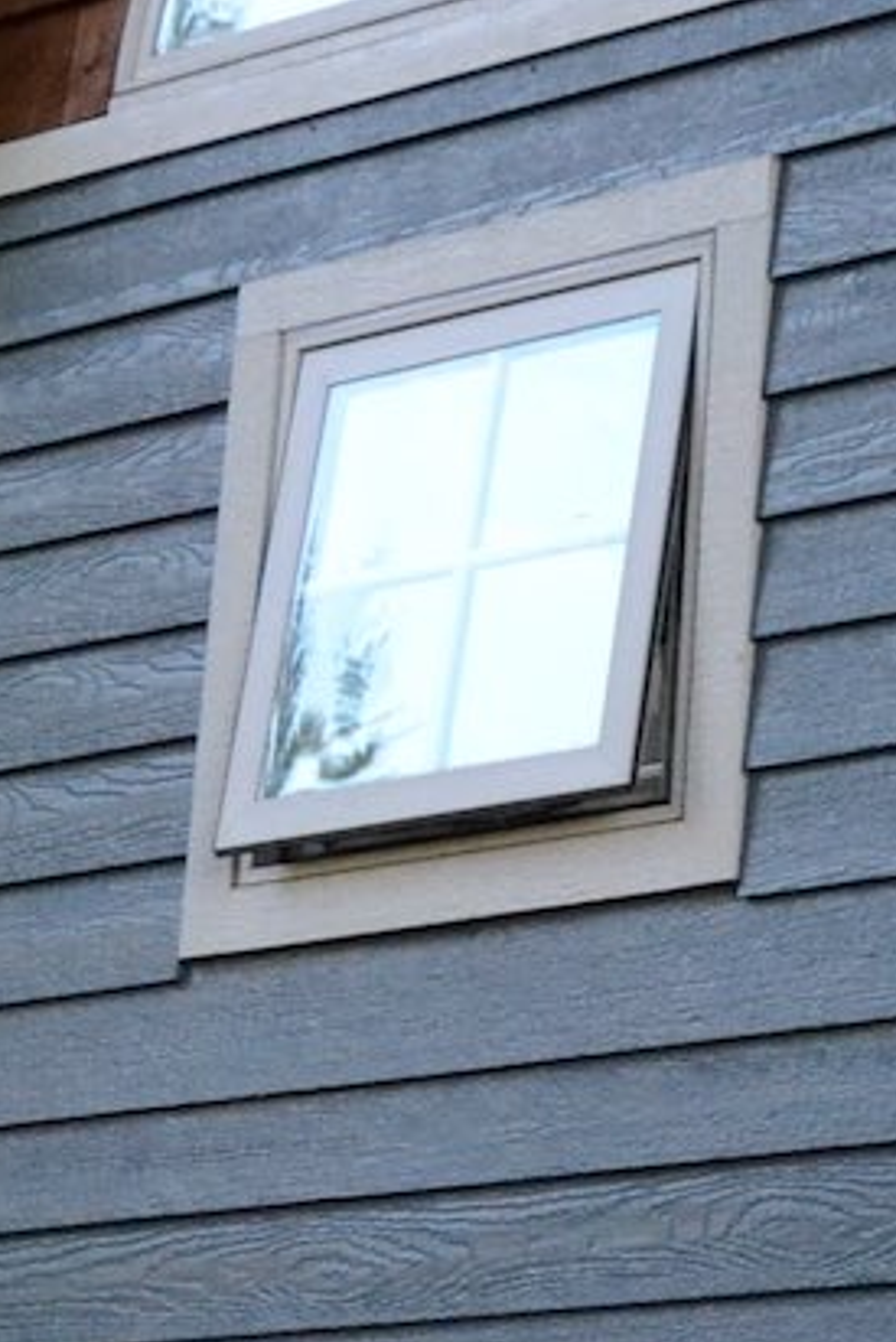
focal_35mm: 123
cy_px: 414
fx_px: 4588
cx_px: 1600
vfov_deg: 16.6
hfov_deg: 10.5
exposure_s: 1/800
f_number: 4
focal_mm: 22
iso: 3200
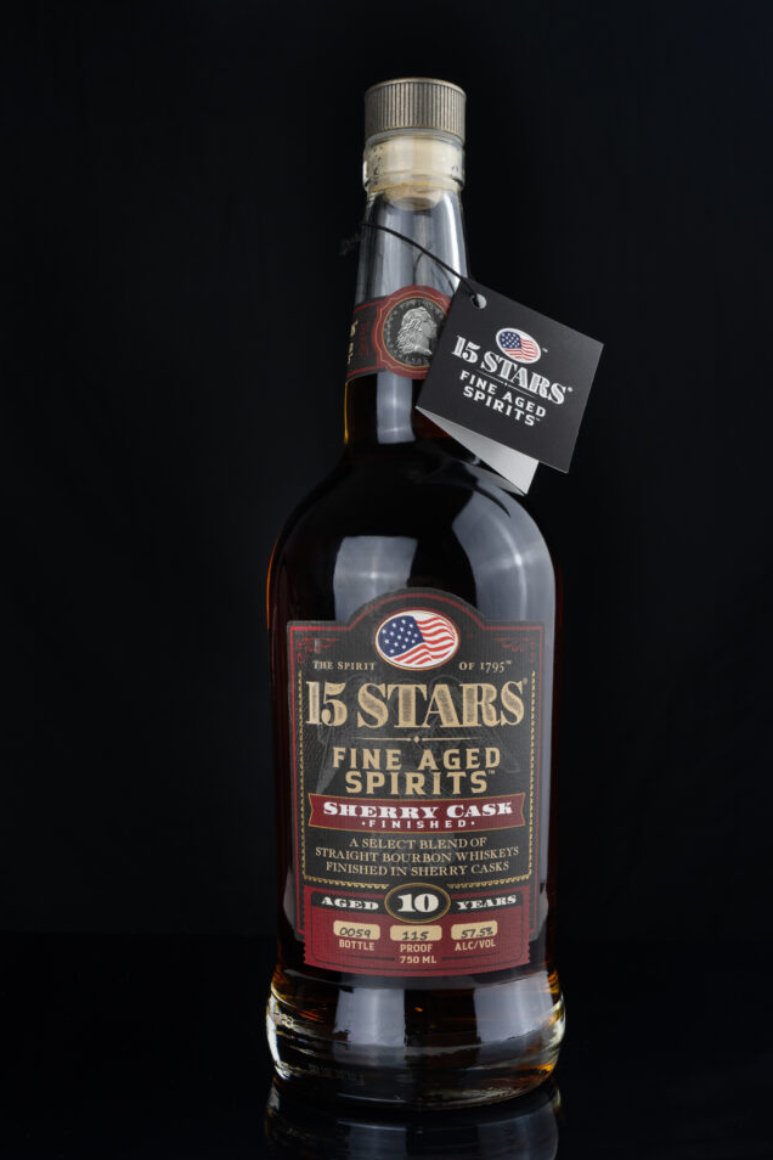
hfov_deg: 30.5
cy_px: 593
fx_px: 1417
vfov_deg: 44.5
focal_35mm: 44
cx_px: 381
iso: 400
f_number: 13
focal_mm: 41
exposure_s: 1/10
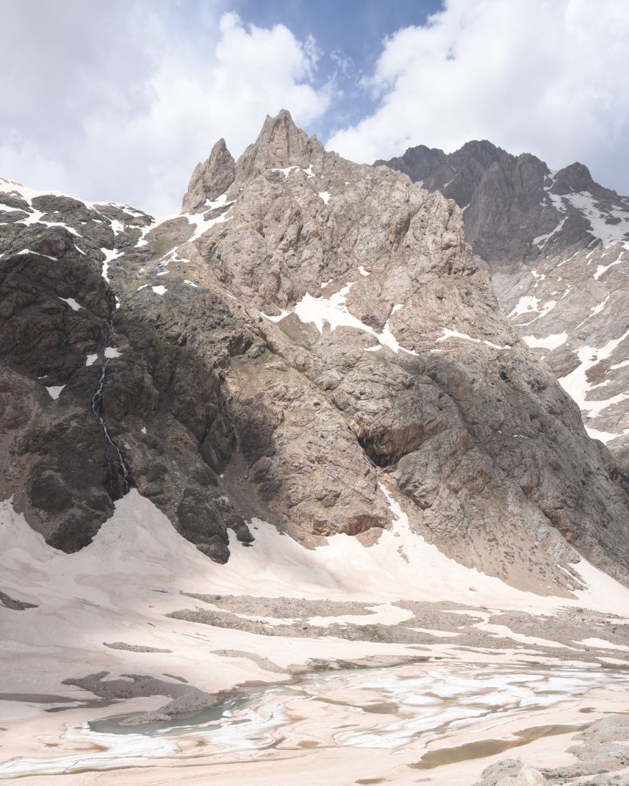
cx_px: 312
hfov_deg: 26.7
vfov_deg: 33.0
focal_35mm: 57
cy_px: 416
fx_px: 1326
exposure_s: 1/125
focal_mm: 50
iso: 160
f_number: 14
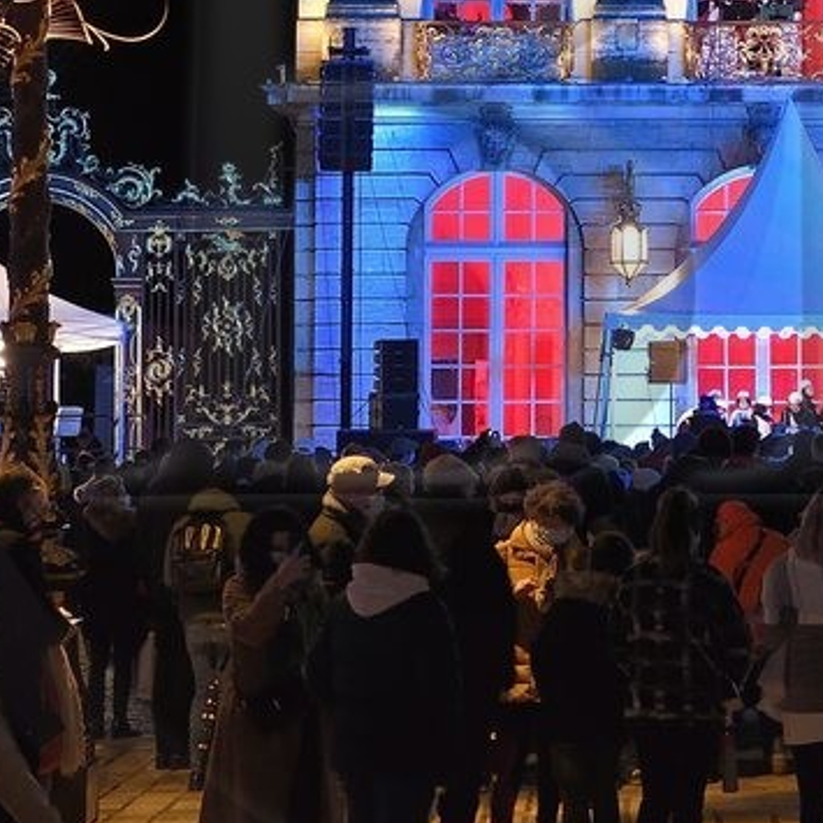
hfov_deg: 15.0
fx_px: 3093
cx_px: 744
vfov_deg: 15.0
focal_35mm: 115
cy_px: 117
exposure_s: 1/15
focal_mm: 30
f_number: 6.3
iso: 1600
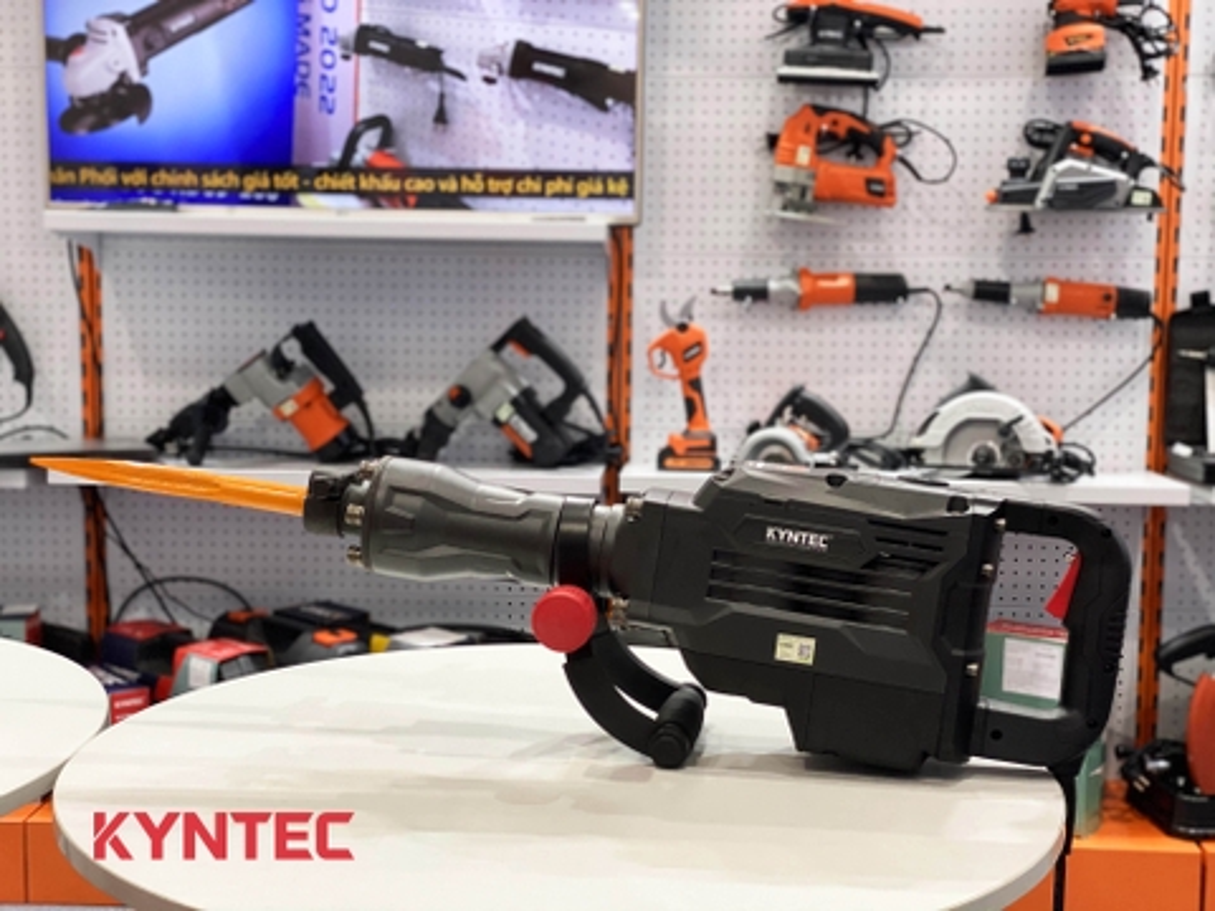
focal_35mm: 52
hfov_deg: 36.8
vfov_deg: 28.0
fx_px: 1825
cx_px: 608
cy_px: 456
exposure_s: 1/100
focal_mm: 6
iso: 200
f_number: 2
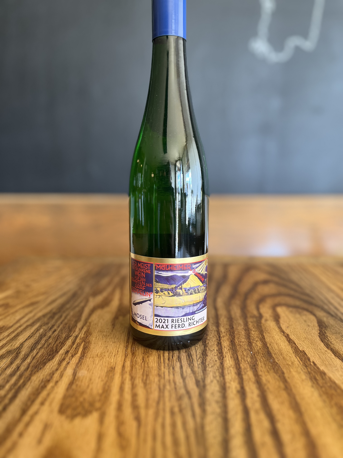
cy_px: 229
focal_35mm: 26
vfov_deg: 67.3
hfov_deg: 53.1
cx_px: 172
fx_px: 344
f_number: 1.6
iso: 160
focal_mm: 5.1
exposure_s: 1/60
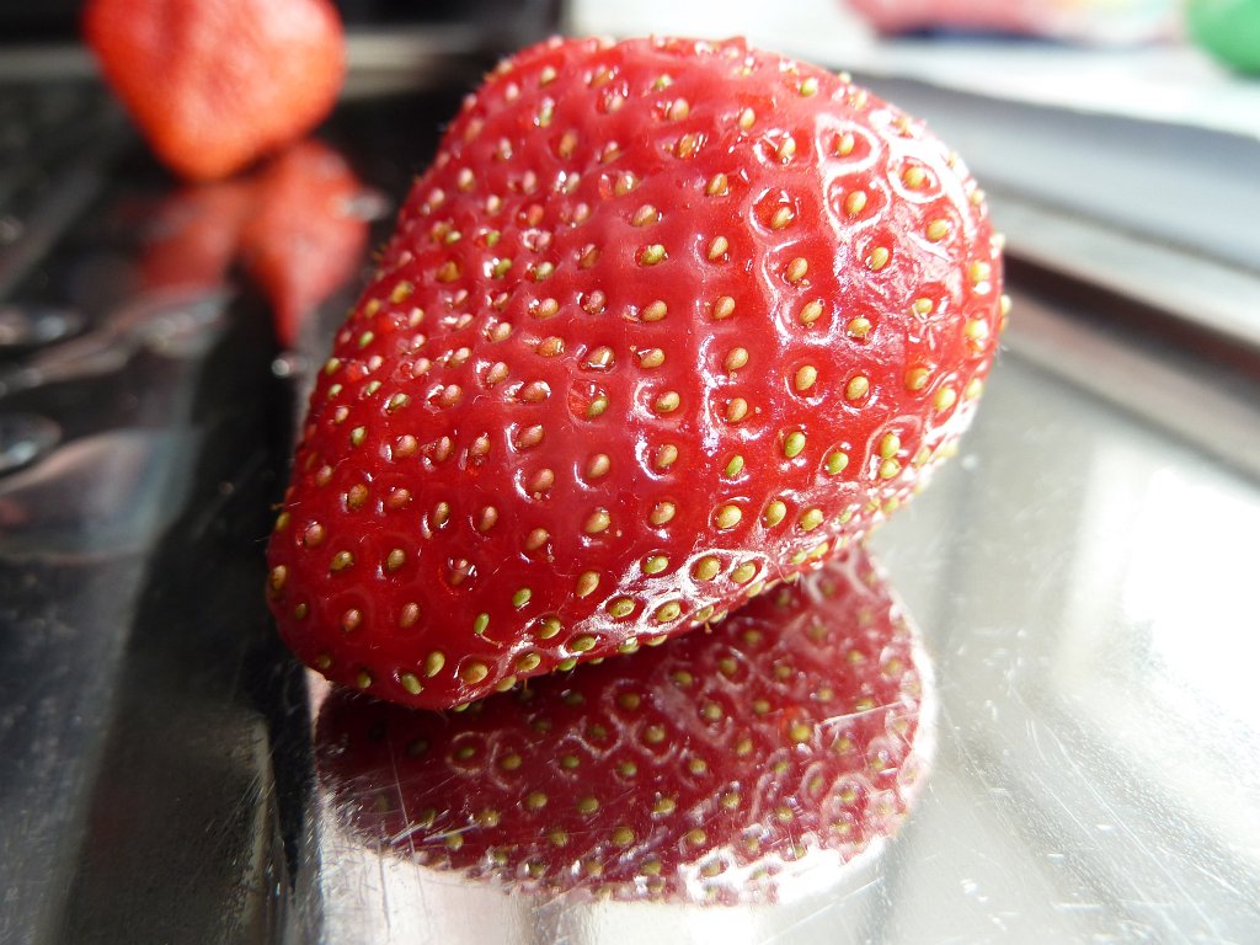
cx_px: 630
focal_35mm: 25
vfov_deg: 54.9
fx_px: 910
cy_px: 472
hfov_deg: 69.4
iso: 100
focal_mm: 4.1
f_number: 3.3
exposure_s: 1/30
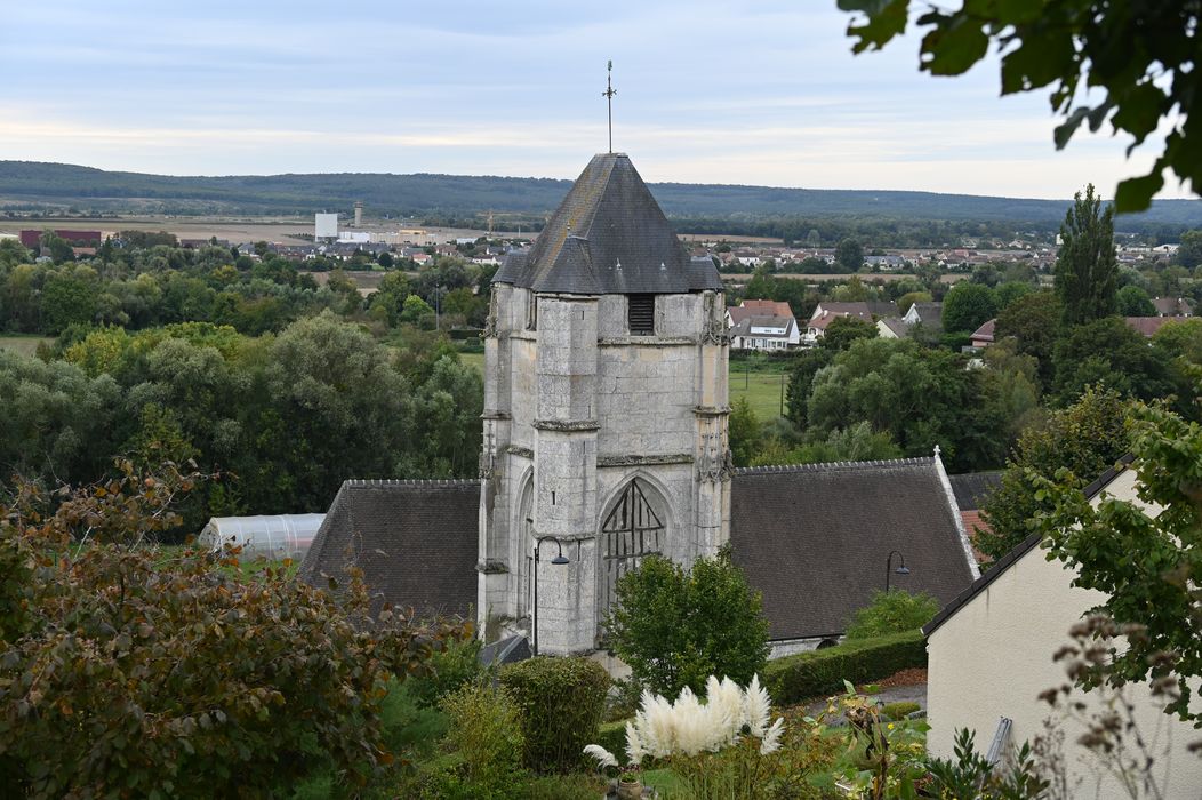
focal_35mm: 55
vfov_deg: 24.6
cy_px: 400
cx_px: 601
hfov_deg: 36.3
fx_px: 1835
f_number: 5.6
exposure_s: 1/250
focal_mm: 55
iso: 160
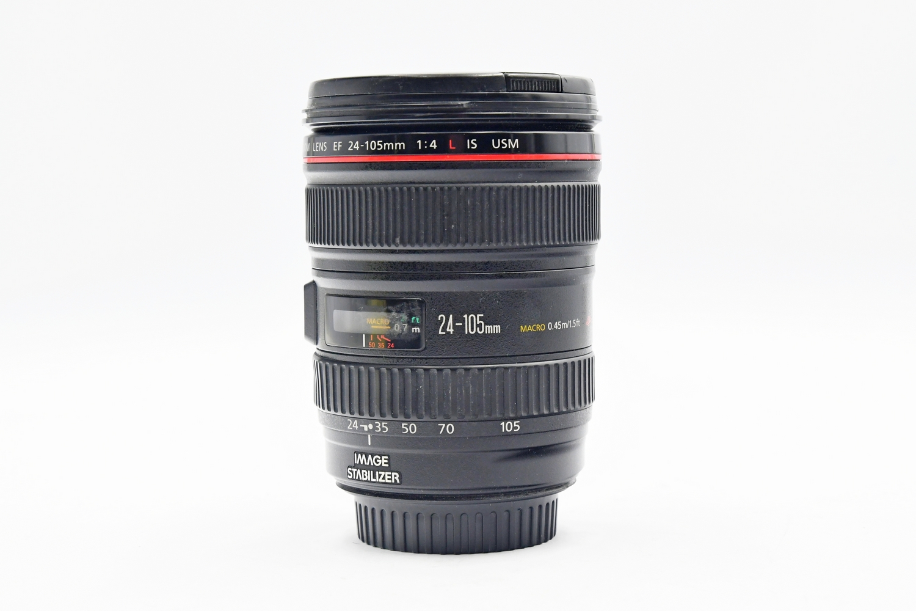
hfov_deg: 27.0
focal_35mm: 75
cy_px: 306
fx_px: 1908
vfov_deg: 18.2
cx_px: 458
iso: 1250
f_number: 8
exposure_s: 1/60
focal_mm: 50
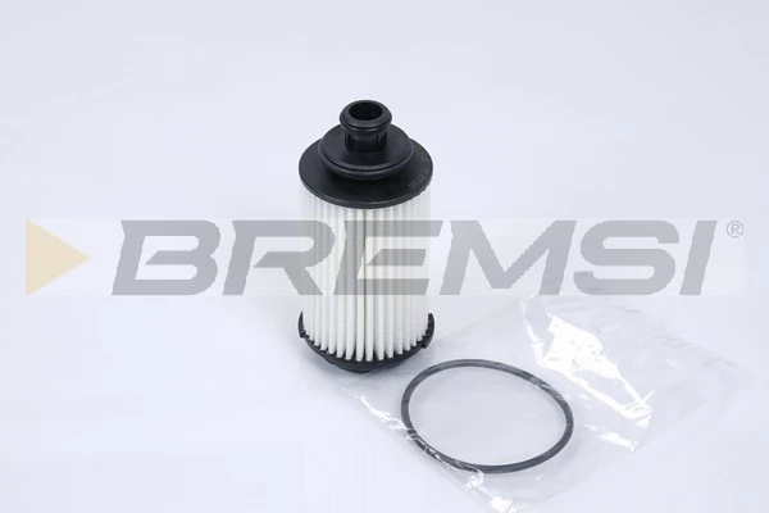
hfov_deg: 32.9
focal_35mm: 61
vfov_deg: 22.3
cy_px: 256
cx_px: 384
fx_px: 1303
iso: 50
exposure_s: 1/200
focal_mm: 61
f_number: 14
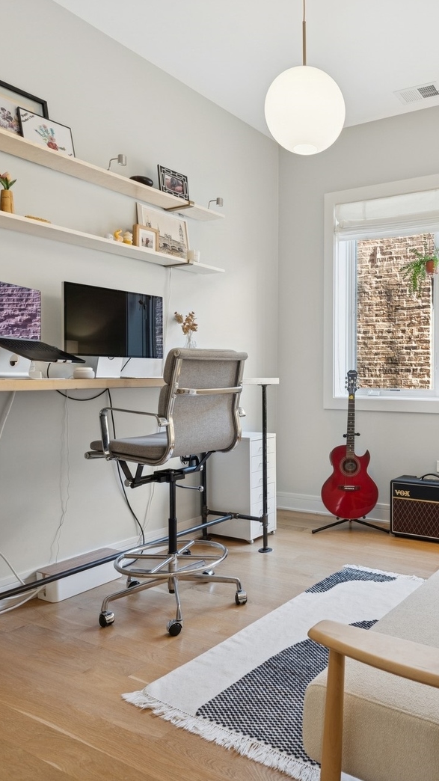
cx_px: 351
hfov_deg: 42.4
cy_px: 379
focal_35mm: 26
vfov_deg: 71.9
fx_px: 538
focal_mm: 16
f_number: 8
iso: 320
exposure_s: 1/20
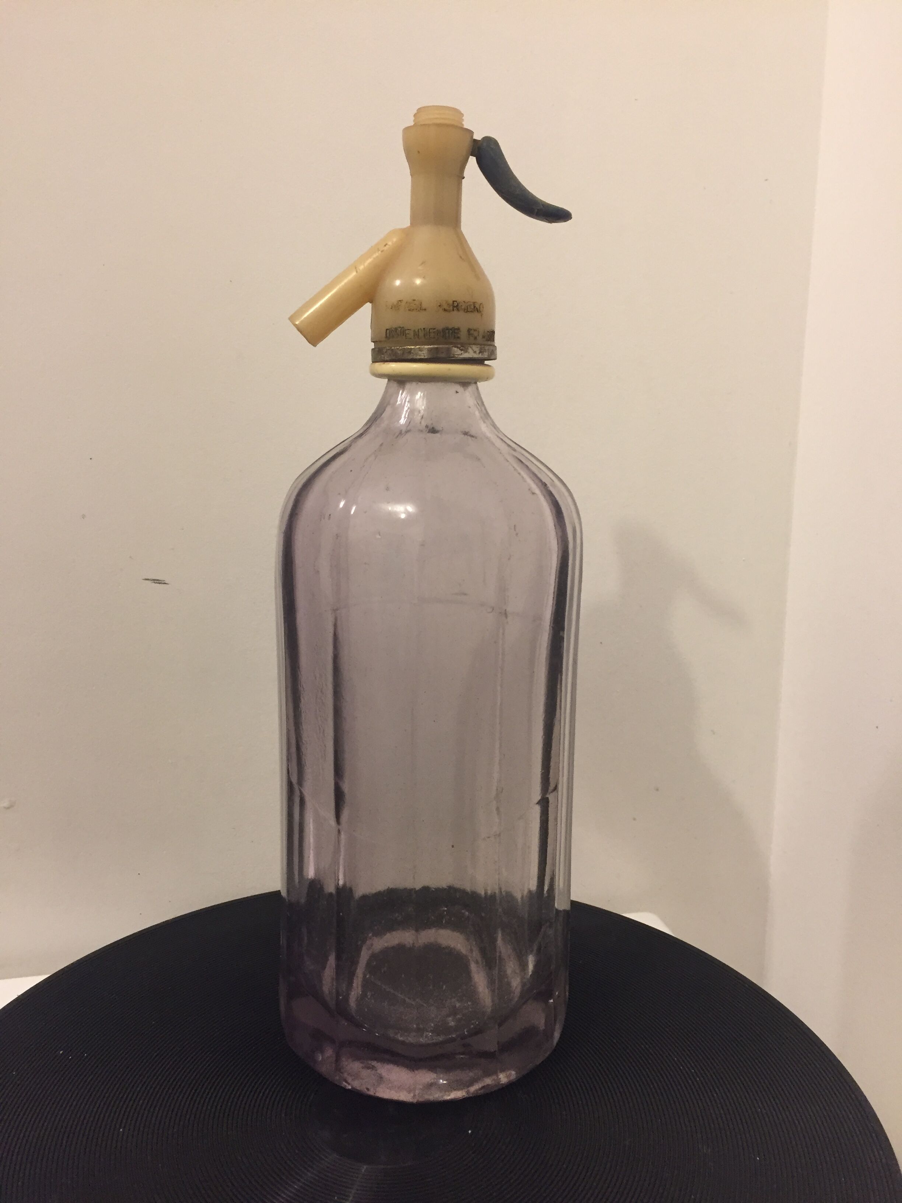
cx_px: 451
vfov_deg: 61.7
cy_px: 602
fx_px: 1008
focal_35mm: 29
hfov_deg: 48.2
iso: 160
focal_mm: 4.15
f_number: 2.2
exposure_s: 1/33
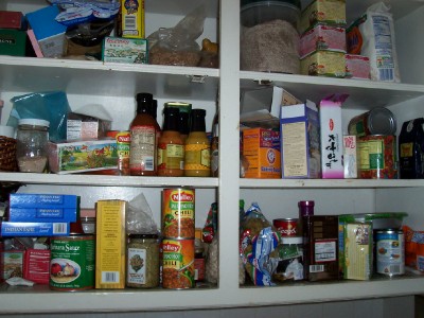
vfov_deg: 38.7
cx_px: 212
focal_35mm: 37
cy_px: 159
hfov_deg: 50.1
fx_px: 453
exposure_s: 1/60
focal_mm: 5.6
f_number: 2.8
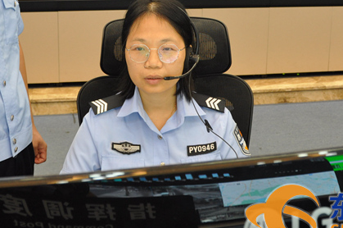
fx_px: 552
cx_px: 139
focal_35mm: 58
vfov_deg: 22.8
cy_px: 32
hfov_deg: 34.4
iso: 560
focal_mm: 18
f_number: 4
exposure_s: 1/15
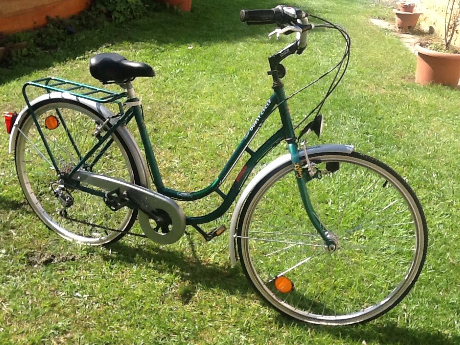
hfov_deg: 42.9
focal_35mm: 44
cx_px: 230
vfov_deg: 32.9
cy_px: 172
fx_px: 585
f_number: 2.4
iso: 40
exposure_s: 1/652
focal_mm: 2.03
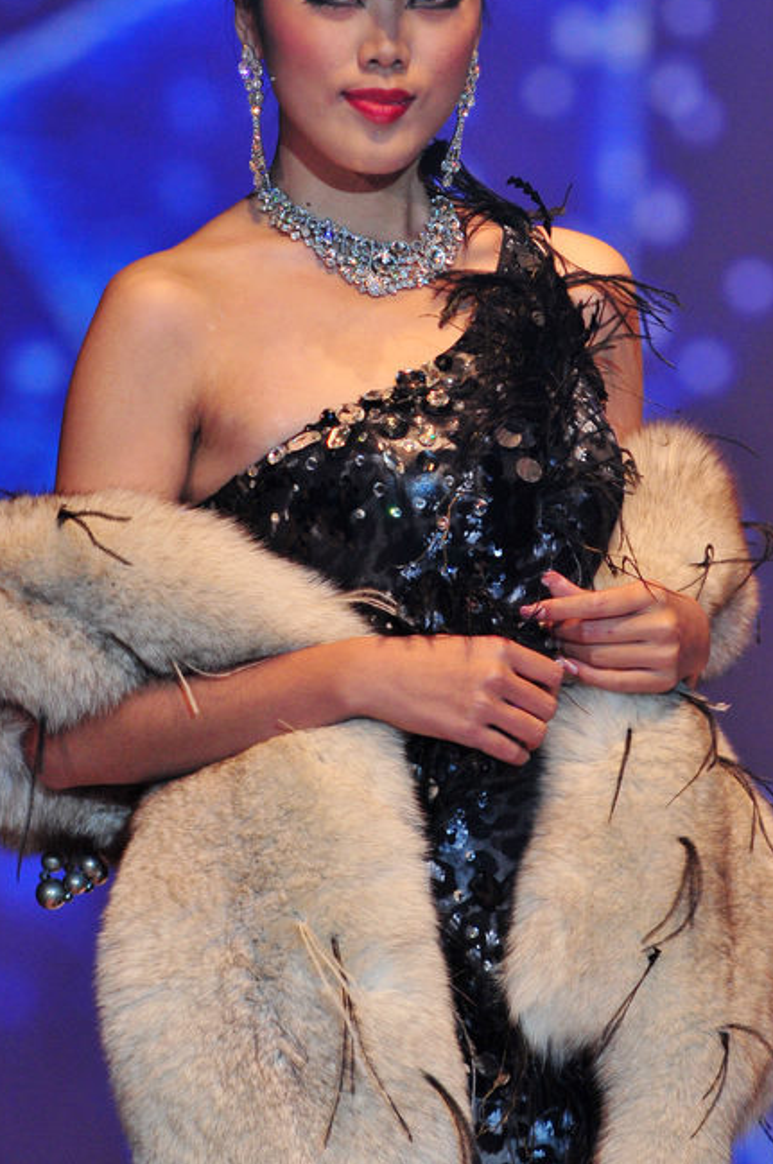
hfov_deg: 3.0
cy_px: 353
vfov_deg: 4.5
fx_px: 14919
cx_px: 328
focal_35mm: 462
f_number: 4
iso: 640
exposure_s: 1/320
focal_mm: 200
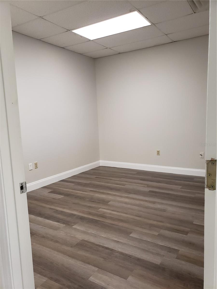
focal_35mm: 26
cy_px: 144
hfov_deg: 53.1
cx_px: 108
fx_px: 217
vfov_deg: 67.3
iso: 250
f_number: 2.4
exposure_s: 1/40
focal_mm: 4.3
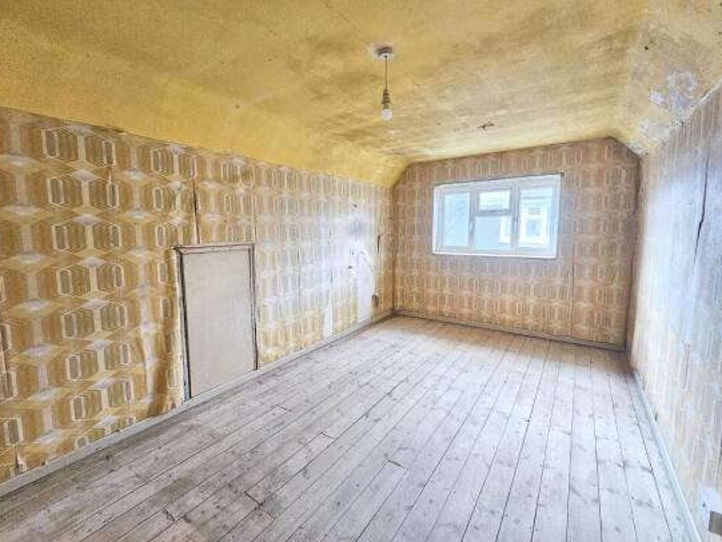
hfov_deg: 102.0
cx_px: 354
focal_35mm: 14
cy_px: 269
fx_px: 292
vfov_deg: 85.7
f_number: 2.2
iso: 400
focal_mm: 2.2
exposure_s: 1/50
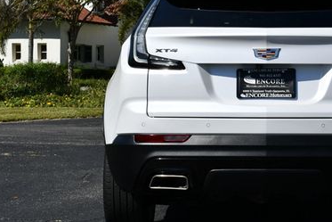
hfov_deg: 19.6
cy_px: 81
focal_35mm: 103
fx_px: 950
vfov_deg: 13.3
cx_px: 261
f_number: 10
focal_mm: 30
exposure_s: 1/400
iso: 100
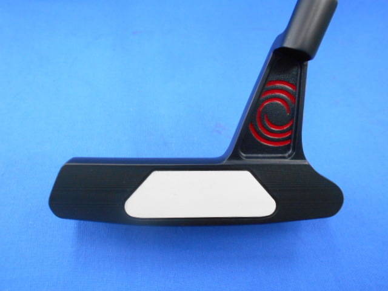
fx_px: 291
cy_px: 146
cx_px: 194
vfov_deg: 53.1
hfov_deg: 67.3
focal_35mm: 26
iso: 360
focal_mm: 4.6
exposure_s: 1/30
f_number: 3.2
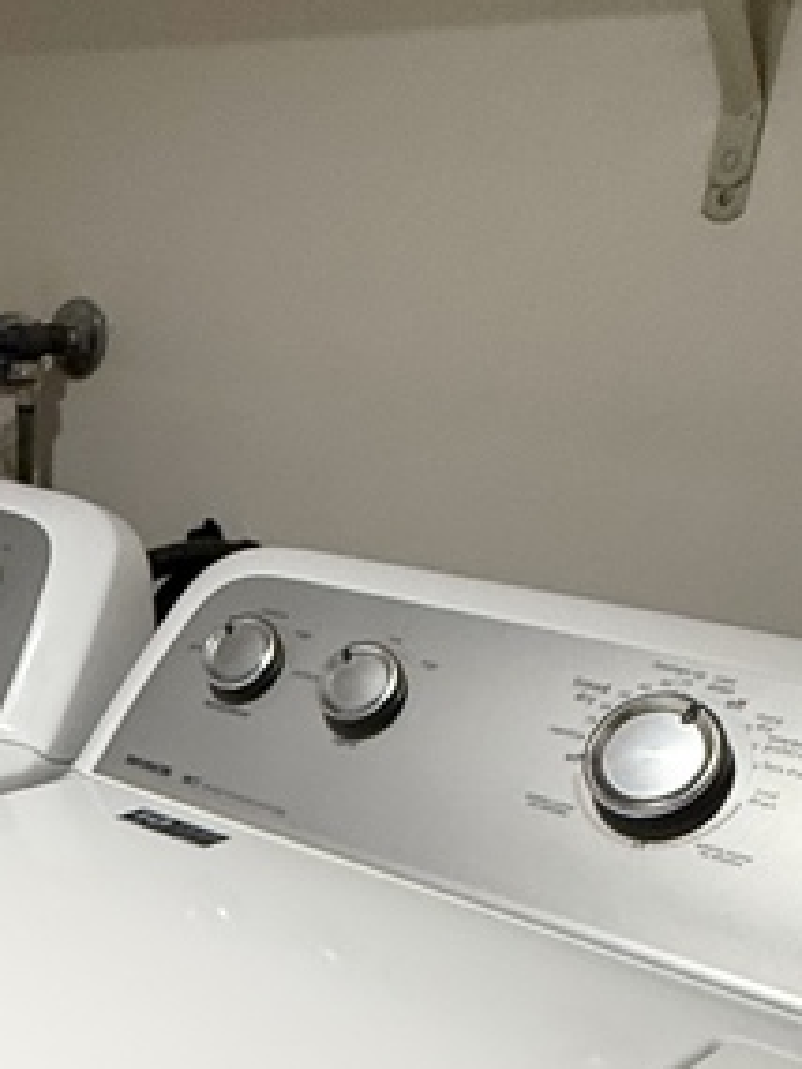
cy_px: 986
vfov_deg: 34.0
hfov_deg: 25.1
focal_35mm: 53
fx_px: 1636
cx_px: -131
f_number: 2.2
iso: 250
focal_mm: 2.22
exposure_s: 1/120
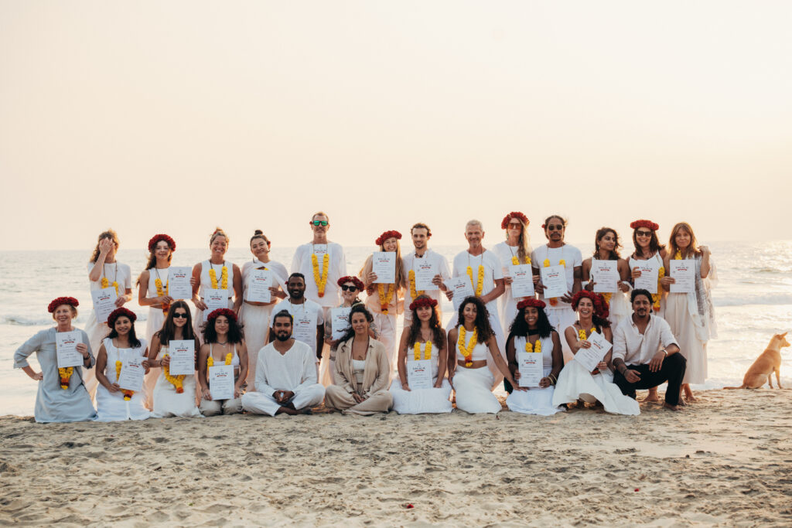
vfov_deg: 21.4
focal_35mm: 63
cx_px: 396
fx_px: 1395
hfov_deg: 31.7
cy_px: 264
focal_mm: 63.4
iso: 200
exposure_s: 1/320
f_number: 4.5
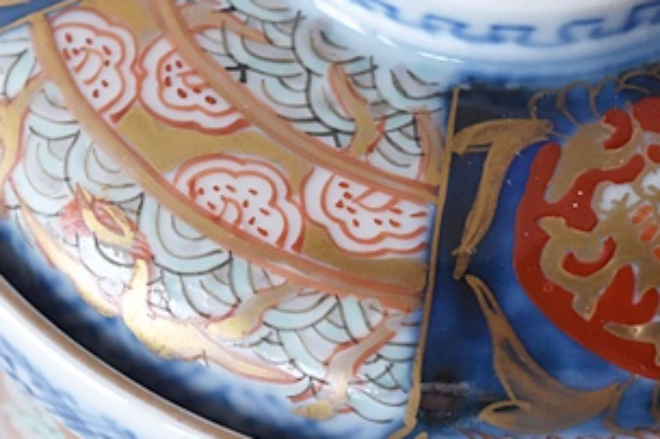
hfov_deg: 9.5
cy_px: 232
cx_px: 509
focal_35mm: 216
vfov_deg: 6.3
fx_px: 3963
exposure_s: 1/10
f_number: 5.6
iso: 800
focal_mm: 55
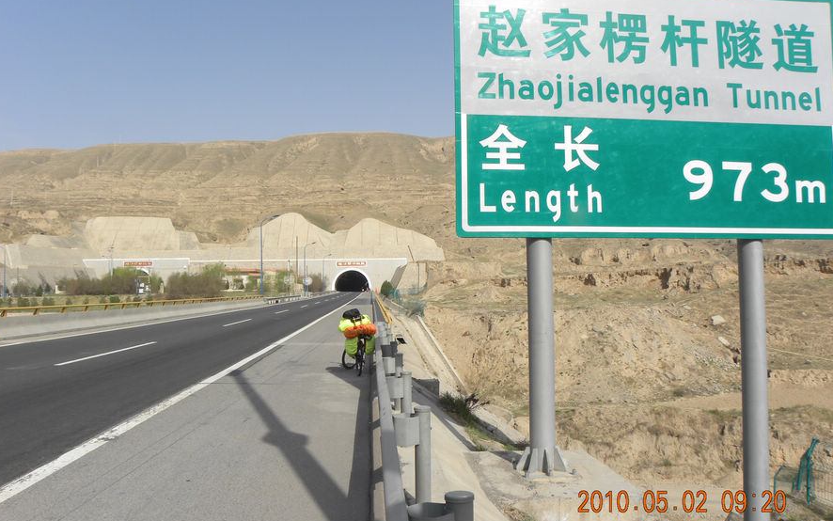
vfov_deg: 44.5
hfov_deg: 66.5
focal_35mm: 28
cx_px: 415
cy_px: 251
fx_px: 636
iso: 64
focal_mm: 4.6
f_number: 6.3
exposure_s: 1/263
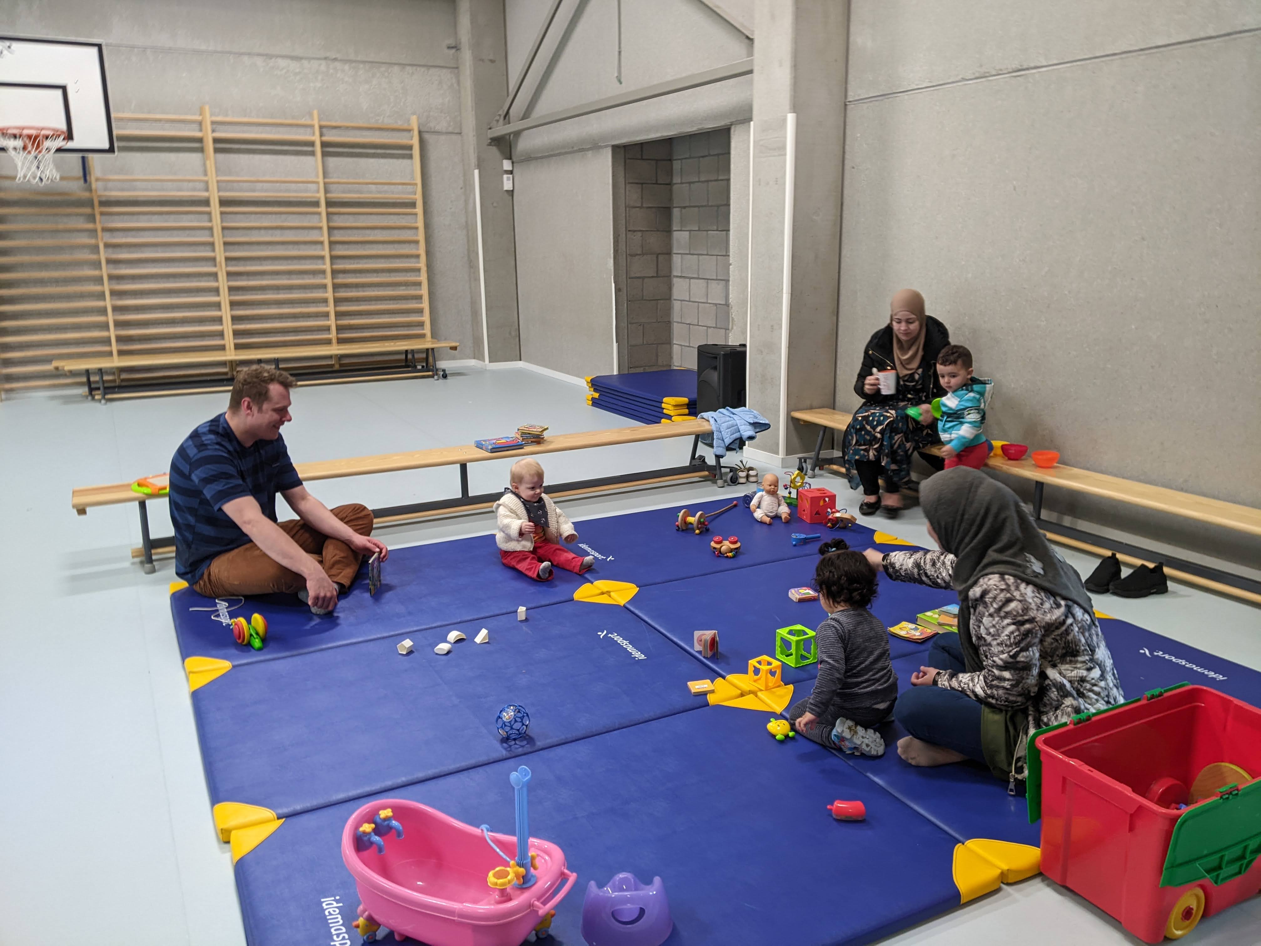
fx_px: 984
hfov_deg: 65.3
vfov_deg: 51.4
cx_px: 630
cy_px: 473
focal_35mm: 27
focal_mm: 4.44
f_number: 1.8
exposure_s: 1/25
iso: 69
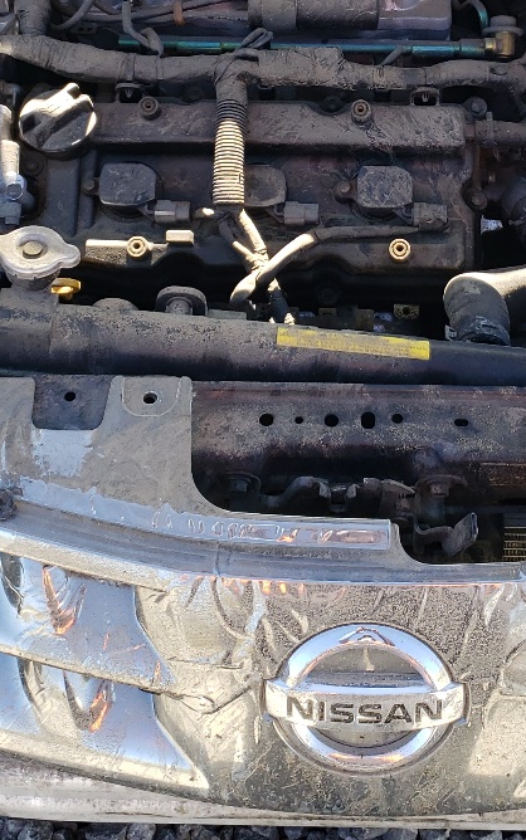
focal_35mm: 66
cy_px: 92
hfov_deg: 19.6
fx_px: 1512
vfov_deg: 29.8
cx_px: 401
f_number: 1.5
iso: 50
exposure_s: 1/385
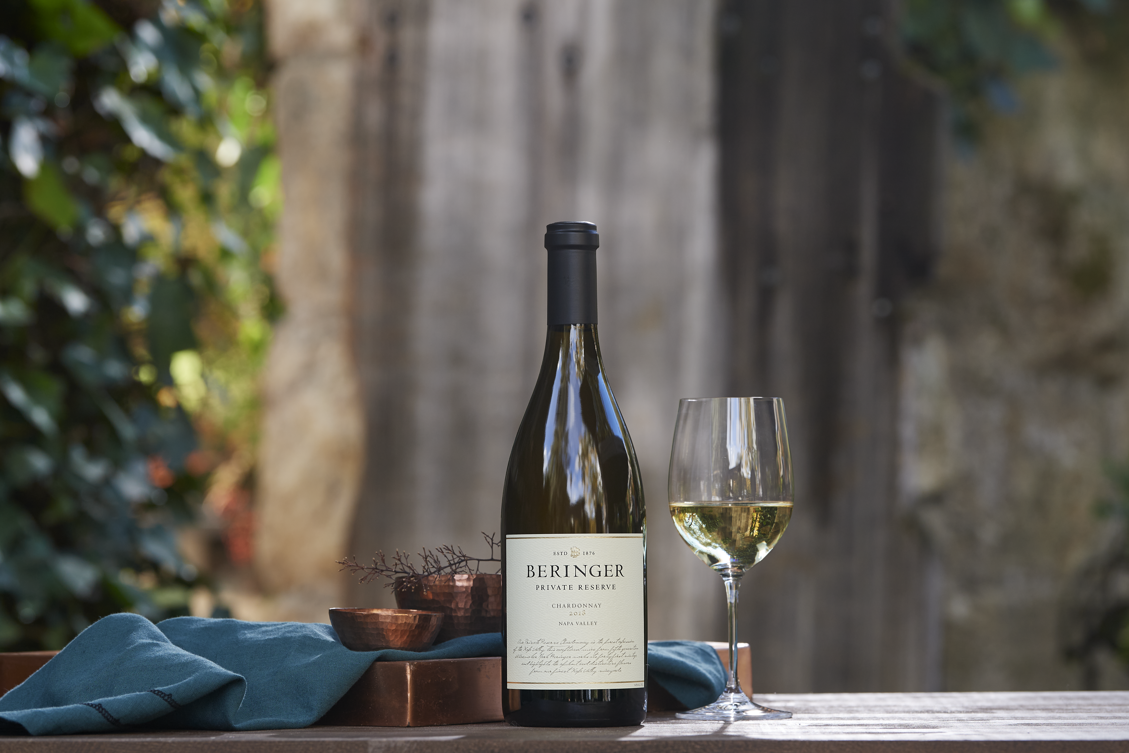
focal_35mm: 130
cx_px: 564
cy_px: 376
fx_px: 4077
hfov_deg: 15.8
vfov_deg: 10.5
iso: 320
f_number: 6.3
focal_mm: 130
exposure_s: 1/100
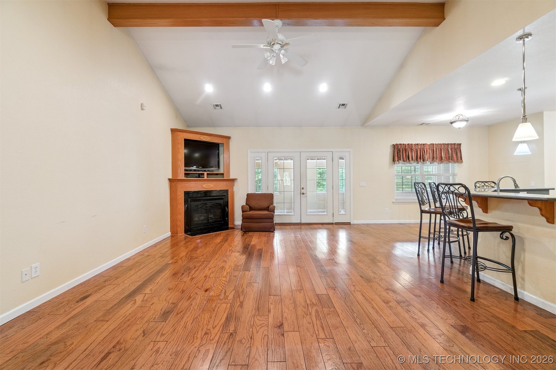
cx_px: 278
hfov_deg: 100.4
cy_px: 185
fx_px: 232
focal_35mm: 15
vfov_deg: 77.3
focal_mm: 10
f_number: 6.3
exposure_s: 1/10
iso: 200
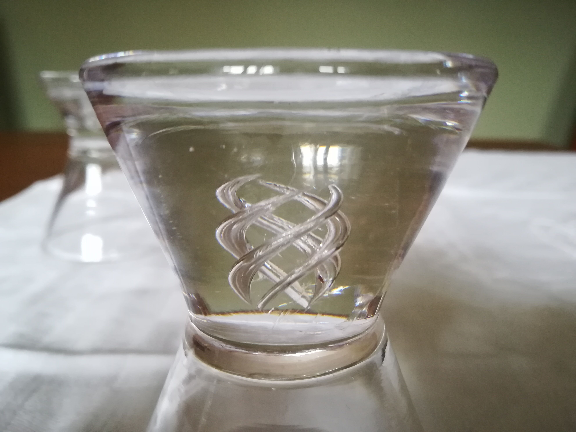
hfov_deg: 67.3
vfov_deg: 53.1
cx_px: 288
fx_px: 433
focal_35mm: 26
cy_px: 216
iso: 500
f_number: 2.2
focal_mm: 3.83
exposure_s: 1/25
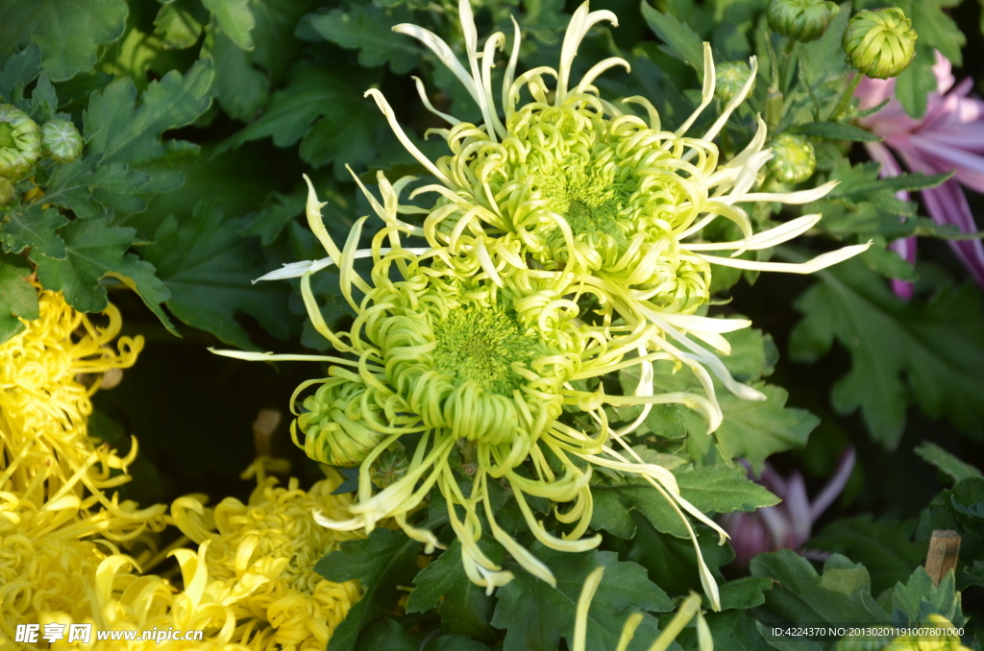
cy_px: 326
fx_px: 4296
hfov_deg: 13.1
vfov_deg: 8.7
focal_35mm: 158
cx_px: 492
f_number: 5.6
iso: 400
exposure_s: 1/250
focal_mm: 105
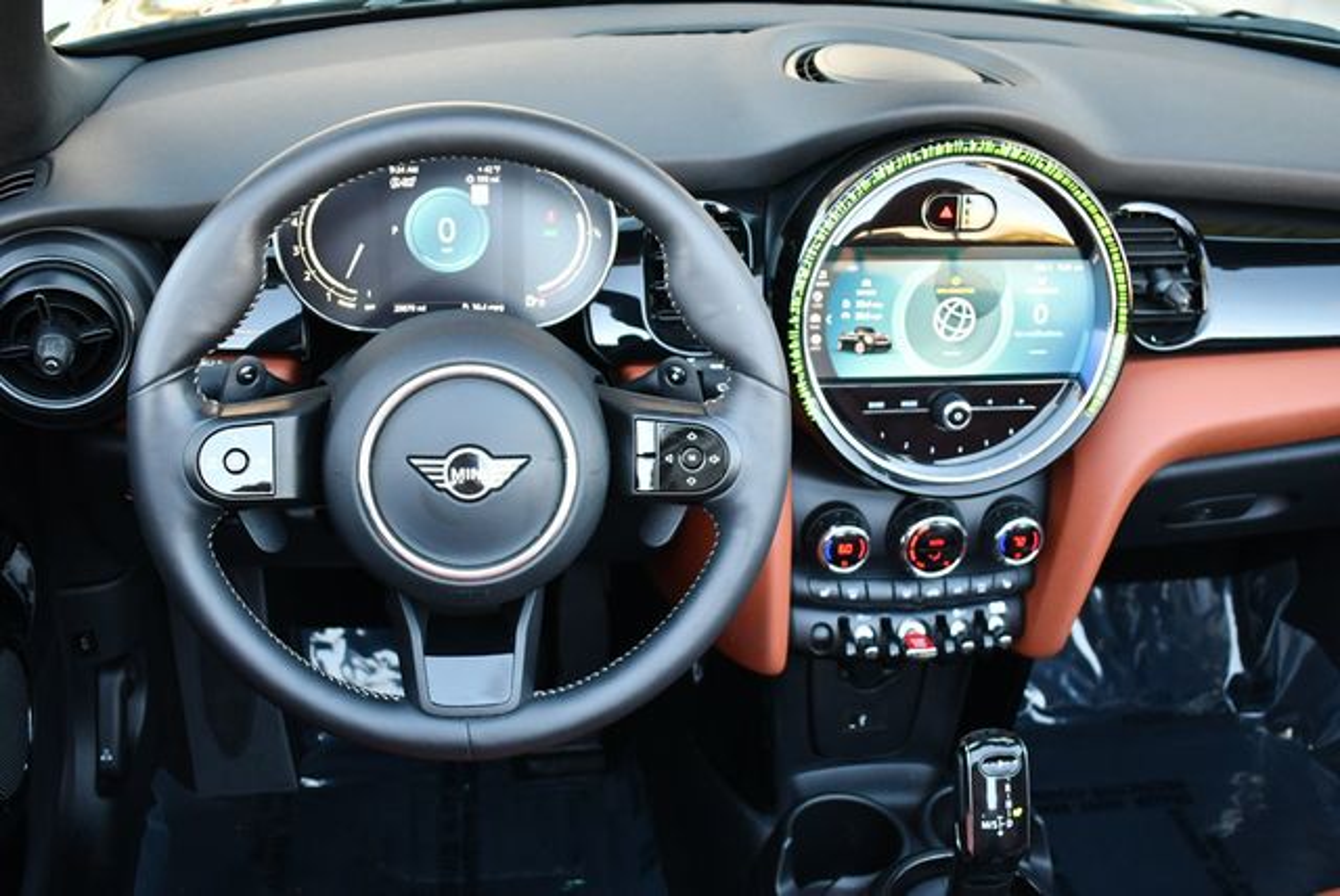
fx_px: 1490
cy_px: 448
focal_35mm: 40
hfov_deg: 48.4
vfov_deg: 33.5
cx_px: 670
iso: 800
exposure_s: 1/160
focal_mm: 20
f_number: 3.8
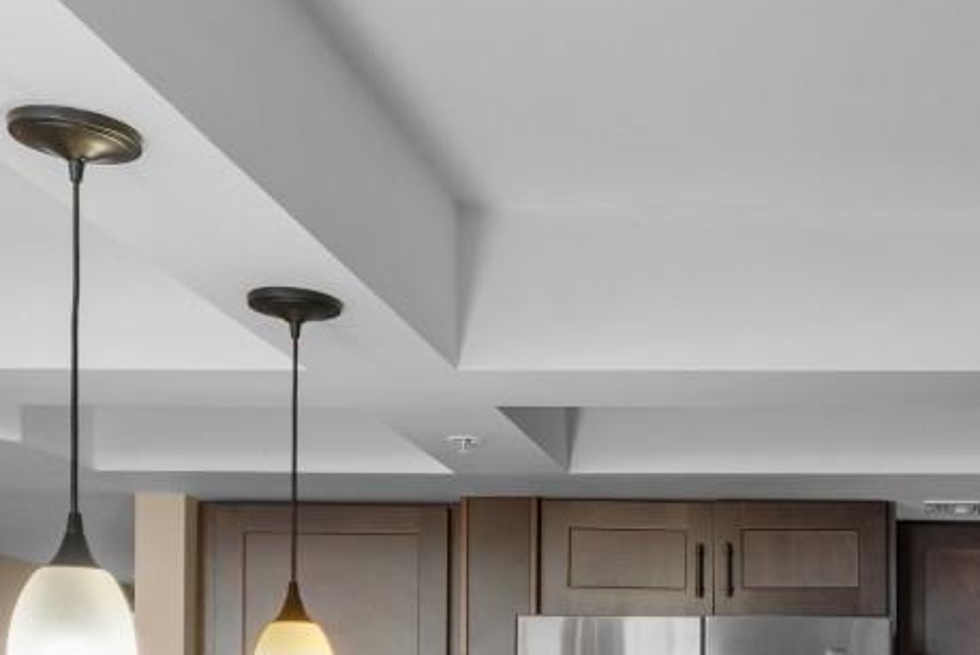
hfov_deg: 34.8
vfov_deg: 23.7
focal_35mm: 53
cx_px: 927
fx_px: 1444
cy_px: 749
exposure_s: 1/4
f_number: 4.5
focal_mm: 10
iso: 100
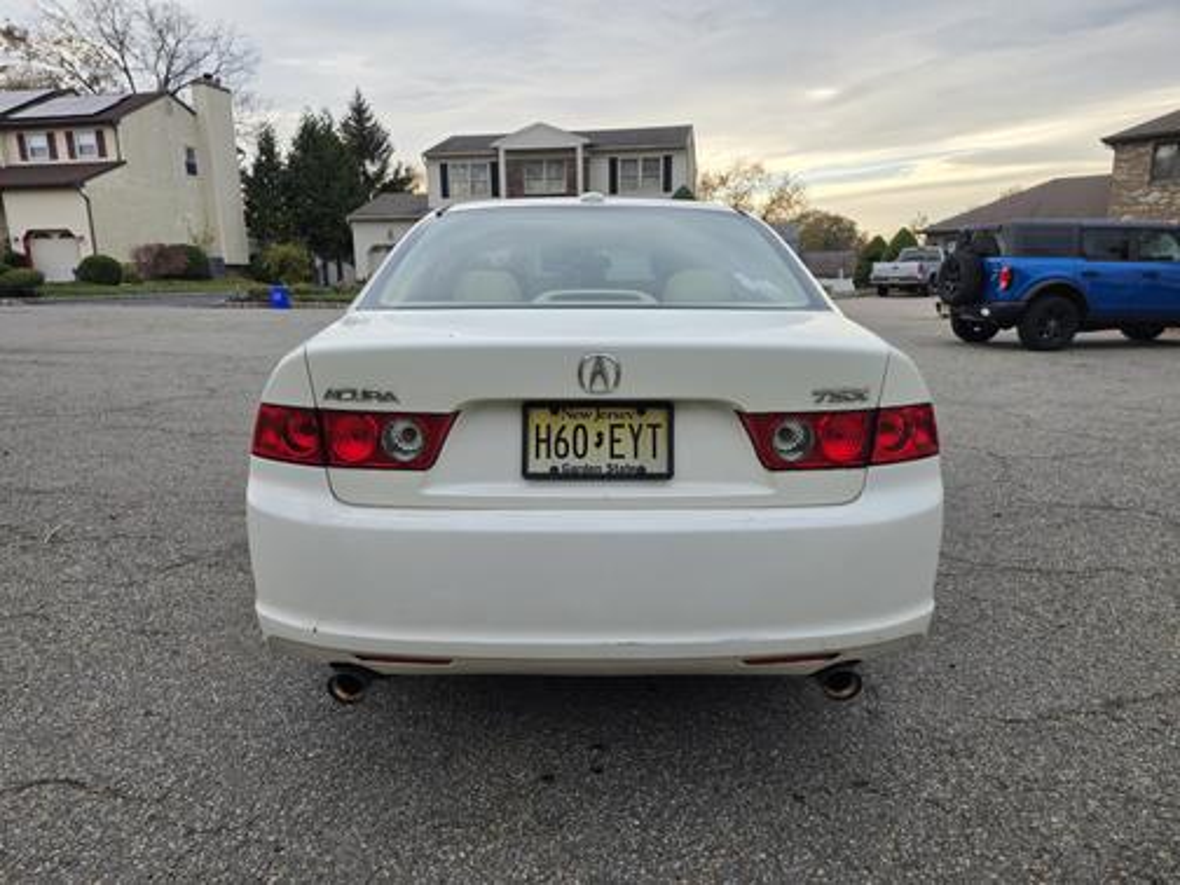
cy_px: 442
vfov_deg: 58.9
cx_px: 590
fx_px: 784
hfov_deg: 73.9
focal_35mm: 23
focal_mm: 6.25
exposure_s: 1/359
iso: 50
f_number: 1.7
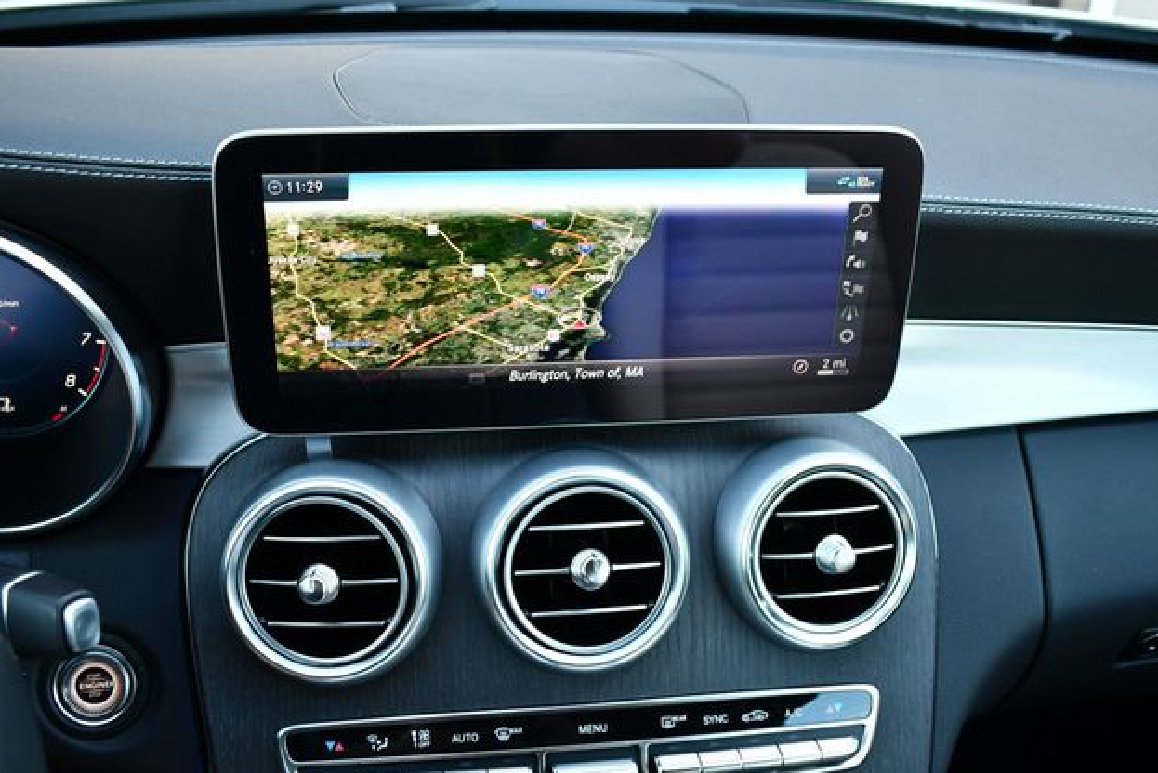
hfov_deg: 51.9
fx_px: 1191
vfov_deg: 36.0
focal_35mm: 37
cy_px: 386
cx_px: 576
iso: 800
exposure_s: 1/160
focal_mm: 18
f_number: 3.5
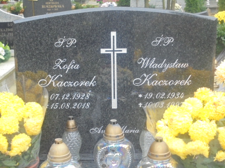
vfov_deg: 22.9
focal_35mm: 64
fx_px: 416
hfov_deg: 30.3
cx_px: 112
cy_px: 84
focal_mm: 11.5
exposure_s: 1/20
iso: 400
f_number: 5.6
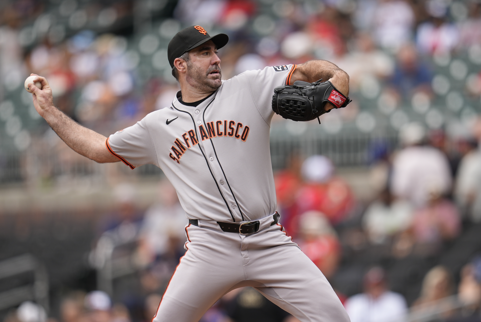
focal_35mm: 600
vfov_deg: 2.3
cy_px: 161
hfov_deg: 3.4
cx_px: 240
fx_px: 8024
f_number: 2.8
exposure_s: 1/2000
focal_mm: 400
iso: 250
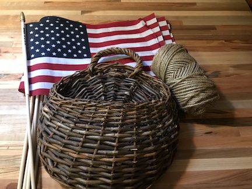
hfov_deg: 63.4
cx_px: 126
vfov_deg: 49.7
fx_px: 204
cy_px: 94
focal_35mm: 28
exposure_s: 1/10
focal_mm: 3.99
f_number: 1.8
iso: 100
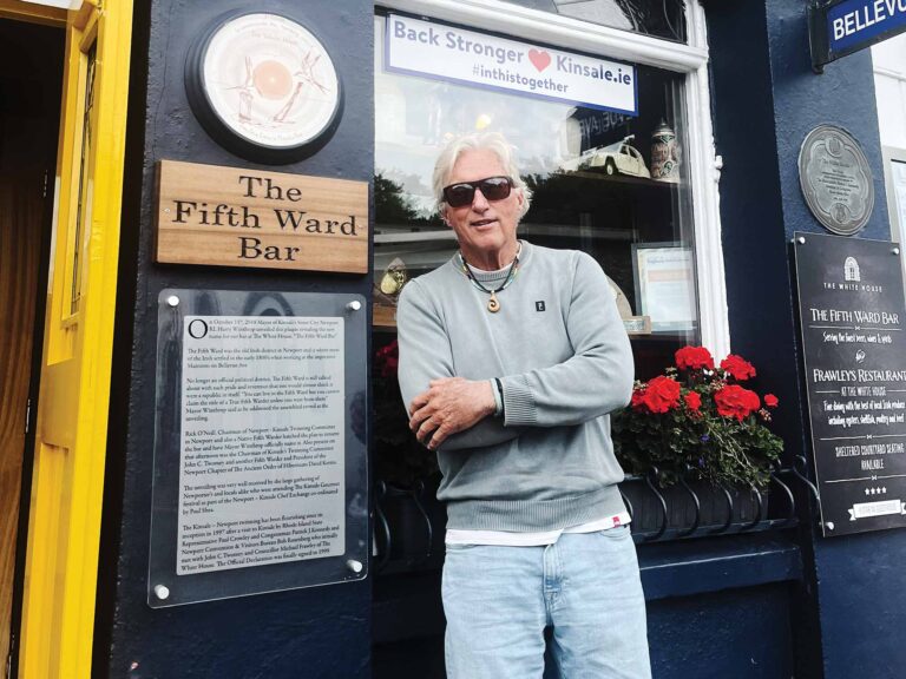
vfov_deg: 53.1
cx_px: 453
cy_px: 340
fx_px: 680
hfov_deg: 67.3
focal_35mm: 26
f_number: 1.6
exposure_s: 1/864
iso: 50
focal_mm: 5.1
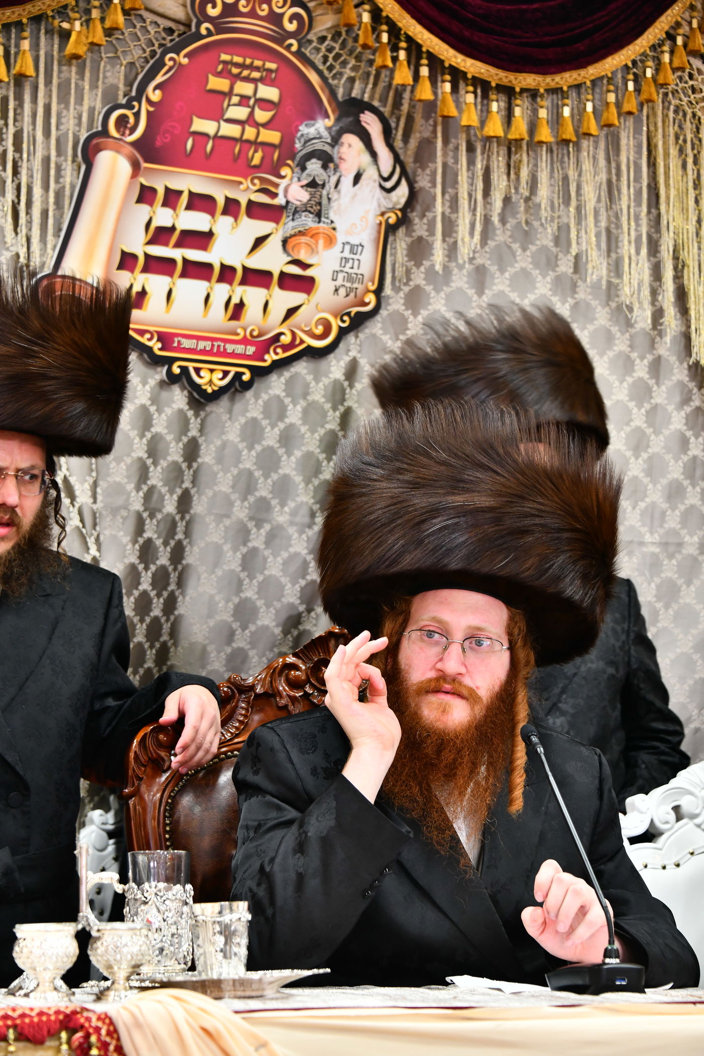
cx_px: 352
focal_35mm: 82
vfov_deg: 24.8
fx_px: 2405
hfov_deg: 16.7
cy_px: 528
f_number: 5.6
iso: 1250
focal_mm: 82
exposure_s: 1/100
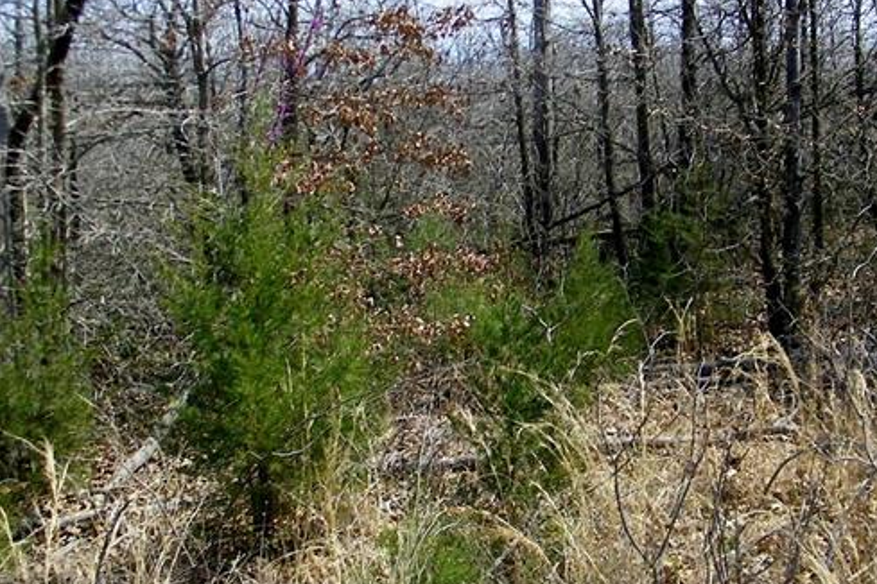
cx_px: 542
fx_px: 1486
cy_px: 306
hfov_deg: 32.7
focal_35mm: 61
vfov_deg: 22.3
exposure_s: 1/200
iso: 80
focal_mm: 5
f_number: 7
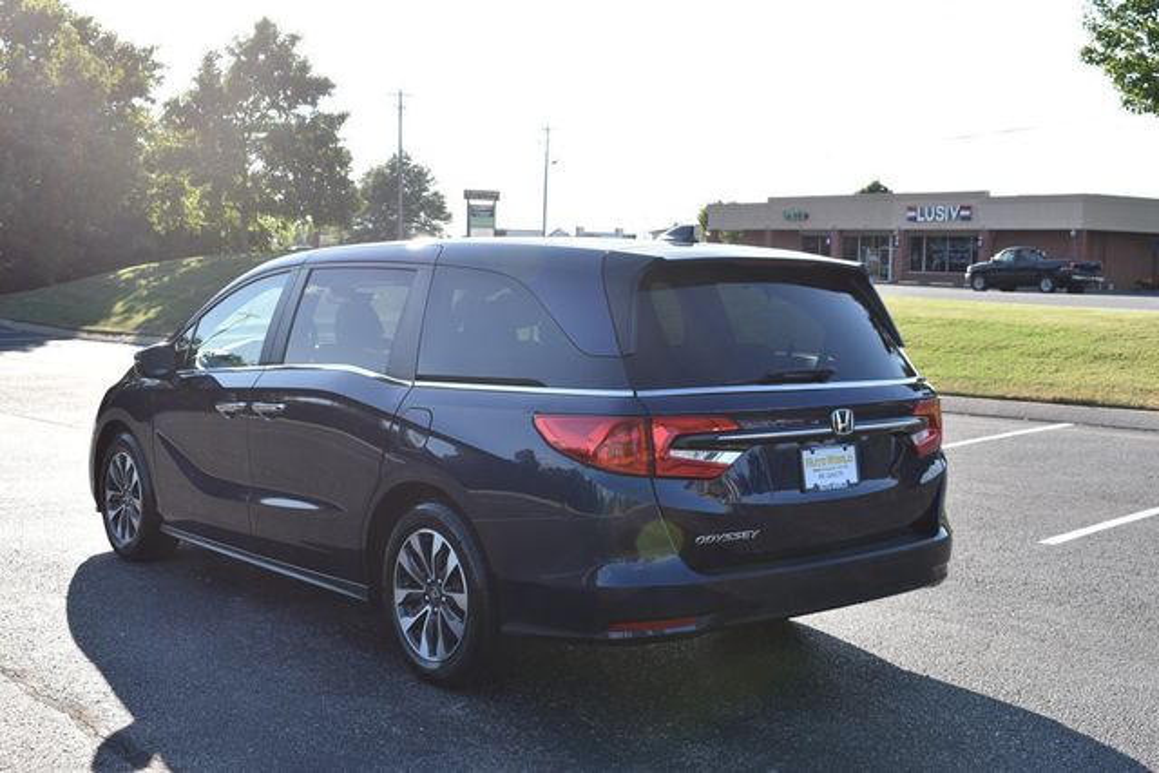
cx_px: 580
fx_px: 1401
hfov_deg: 45.0
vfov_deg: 30.9
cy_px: 386
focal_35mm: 44
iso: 200
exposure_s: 1/250
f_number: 8
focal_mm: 29
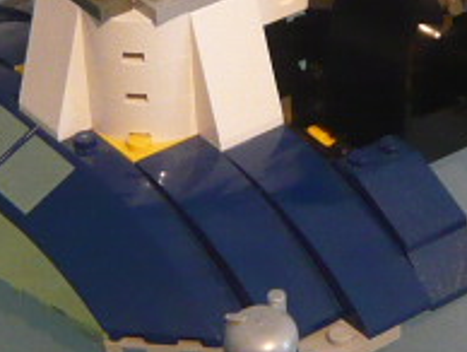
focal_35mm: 145
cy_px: -41
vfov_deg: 10.1
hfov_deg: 13.4
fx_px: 1959
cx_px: 477
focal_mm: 4.6
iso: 200
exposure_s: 1/13
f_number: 2.8
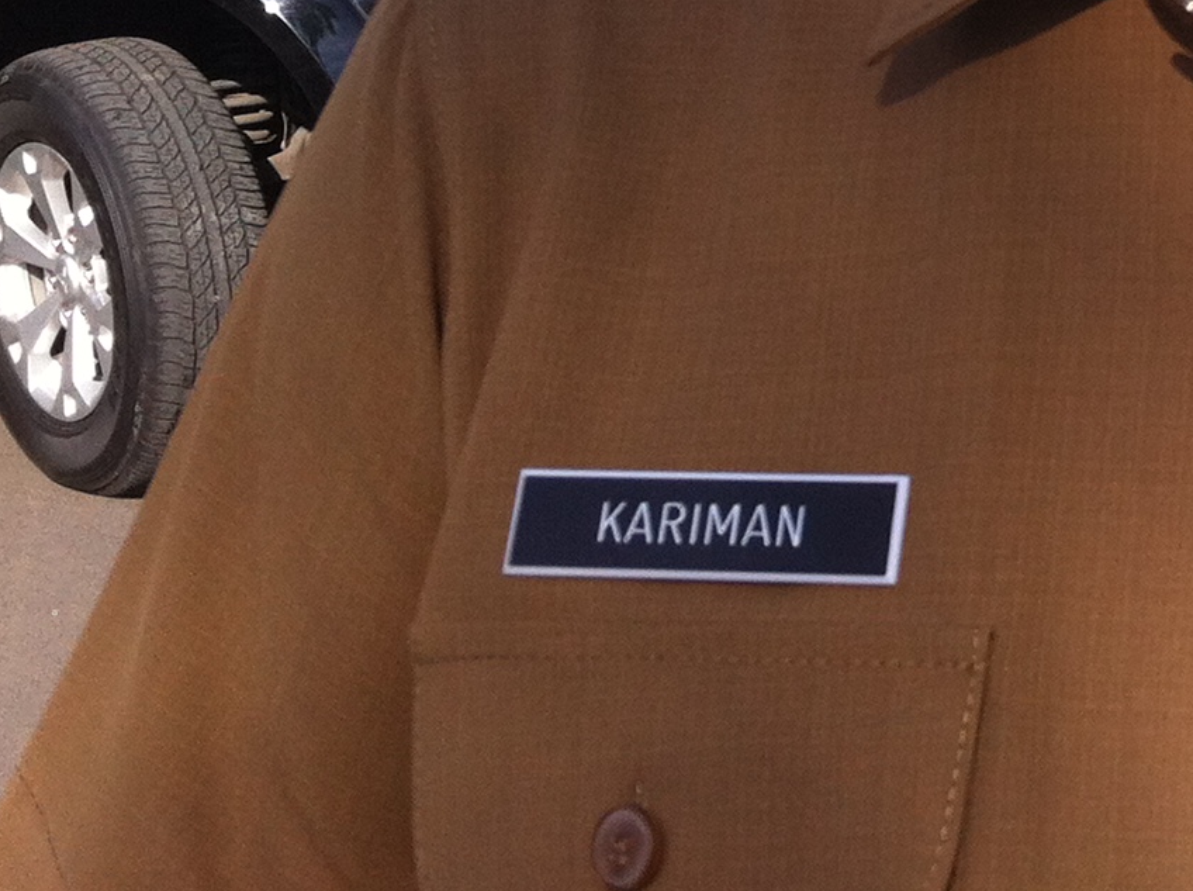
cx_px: 1455
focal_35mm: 107
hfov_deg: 17.5
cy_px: -418
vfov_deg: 13.1
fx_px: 3681
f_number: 2.8
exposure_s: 1/642
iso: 80
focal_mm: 3.85
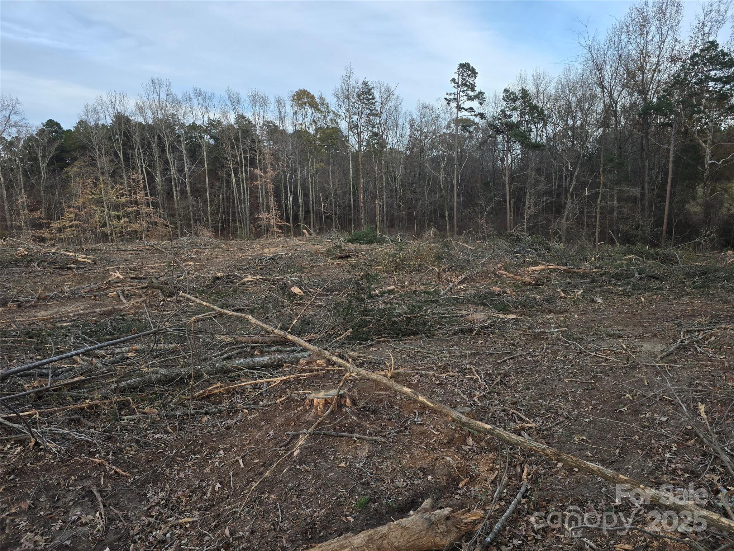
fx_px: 488
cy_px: 276
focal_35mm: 23
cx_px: 367
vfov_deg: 58.9
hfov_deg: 73.9
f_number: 1.7
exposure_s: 1/180
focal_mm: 6.3
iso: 16
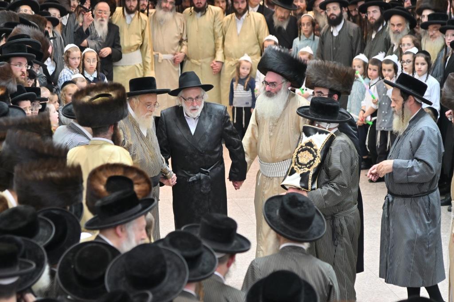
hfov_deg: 11.4
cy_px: 151
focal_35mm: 180
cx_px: 227
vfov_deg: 7.6
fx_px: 2269
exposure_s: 1/160
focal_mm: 120
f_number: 4
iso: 500
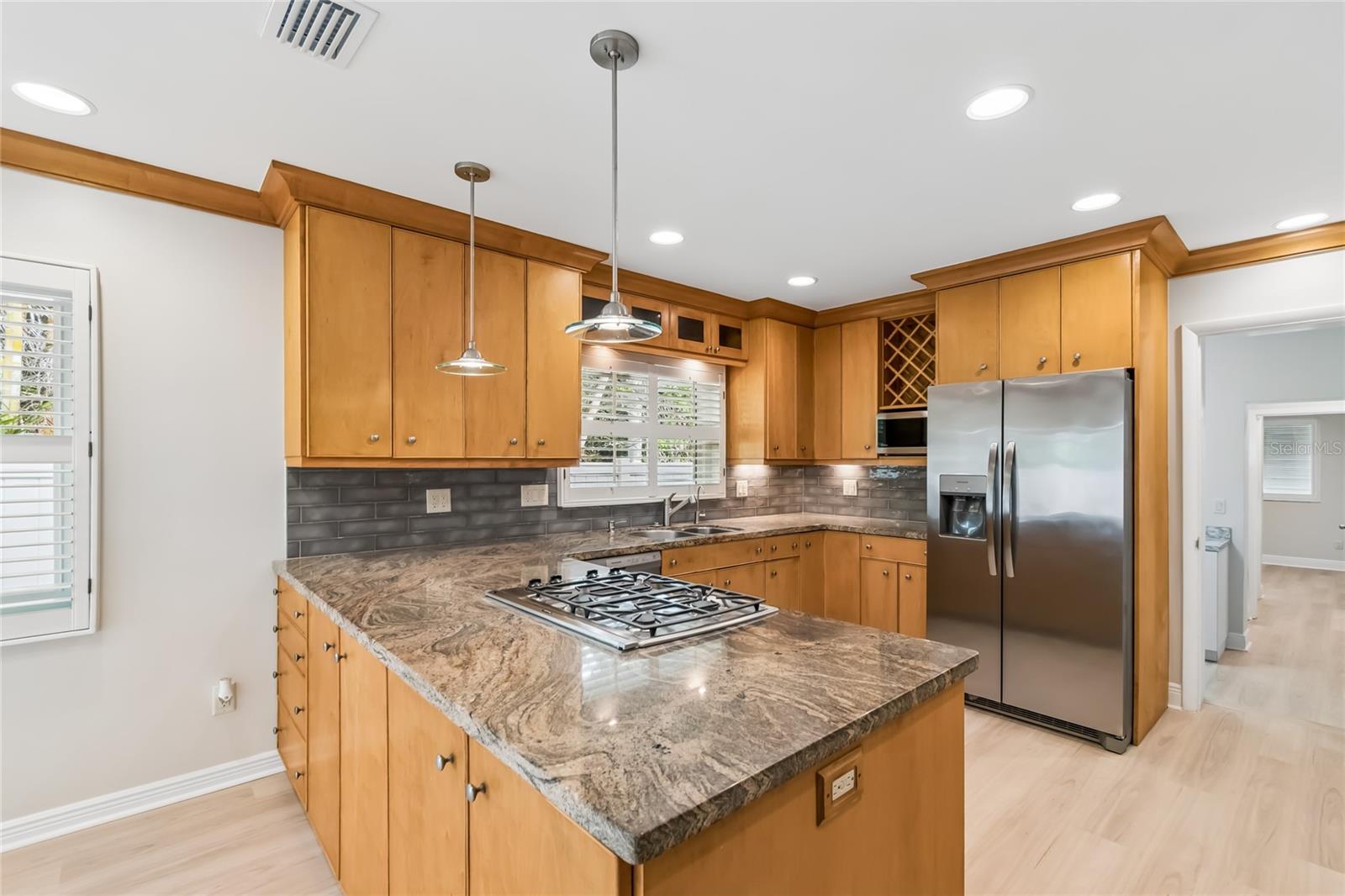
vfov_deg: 77.3
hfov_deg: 100.4
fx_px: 560
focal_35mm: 15
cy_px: 448
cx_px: 672
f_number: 7.1
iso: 100
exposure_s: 1/10
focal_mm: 10
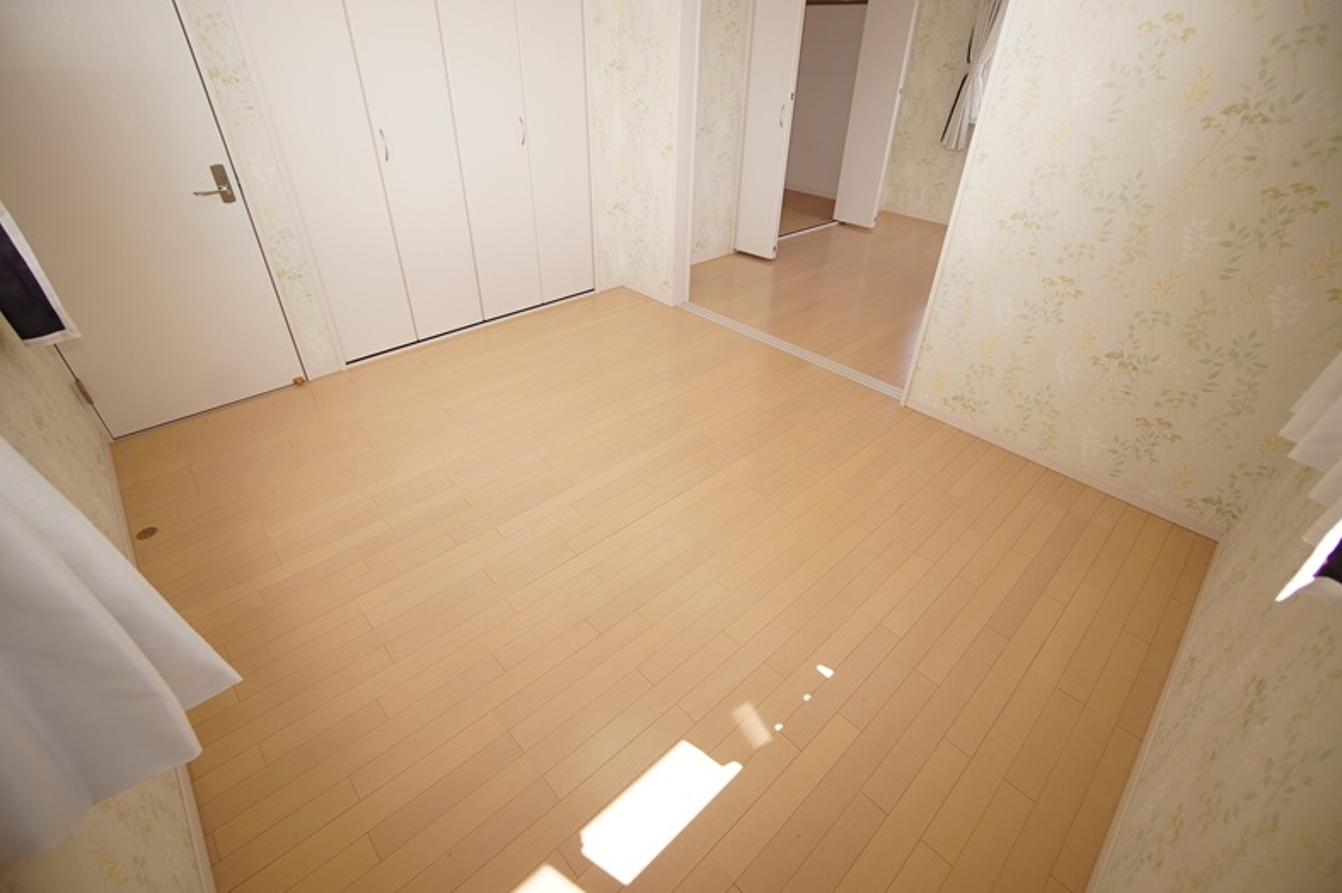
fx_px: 559
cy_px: 446
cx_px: 671
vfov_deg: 77.3
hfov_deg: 100.4
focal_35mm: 15
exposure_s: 1/160
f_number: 4
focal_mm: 10
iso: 100
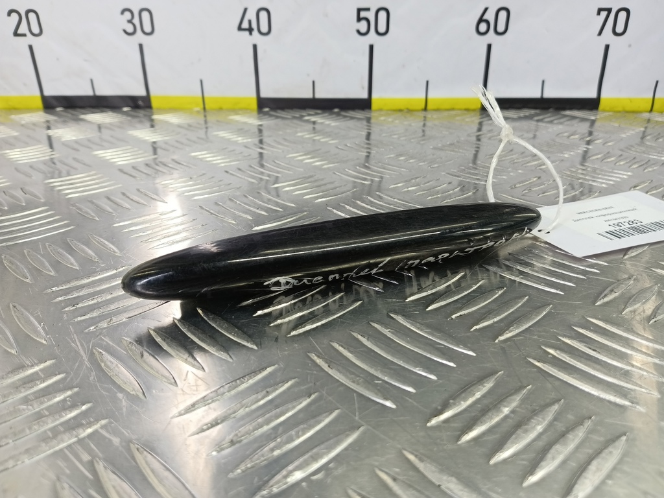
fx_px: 441
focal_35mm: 23
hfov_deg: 73.9
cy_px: 249
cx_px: 332
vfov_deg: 58.9
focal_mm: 4.11
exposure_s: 1/50
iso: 147
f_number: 1.6
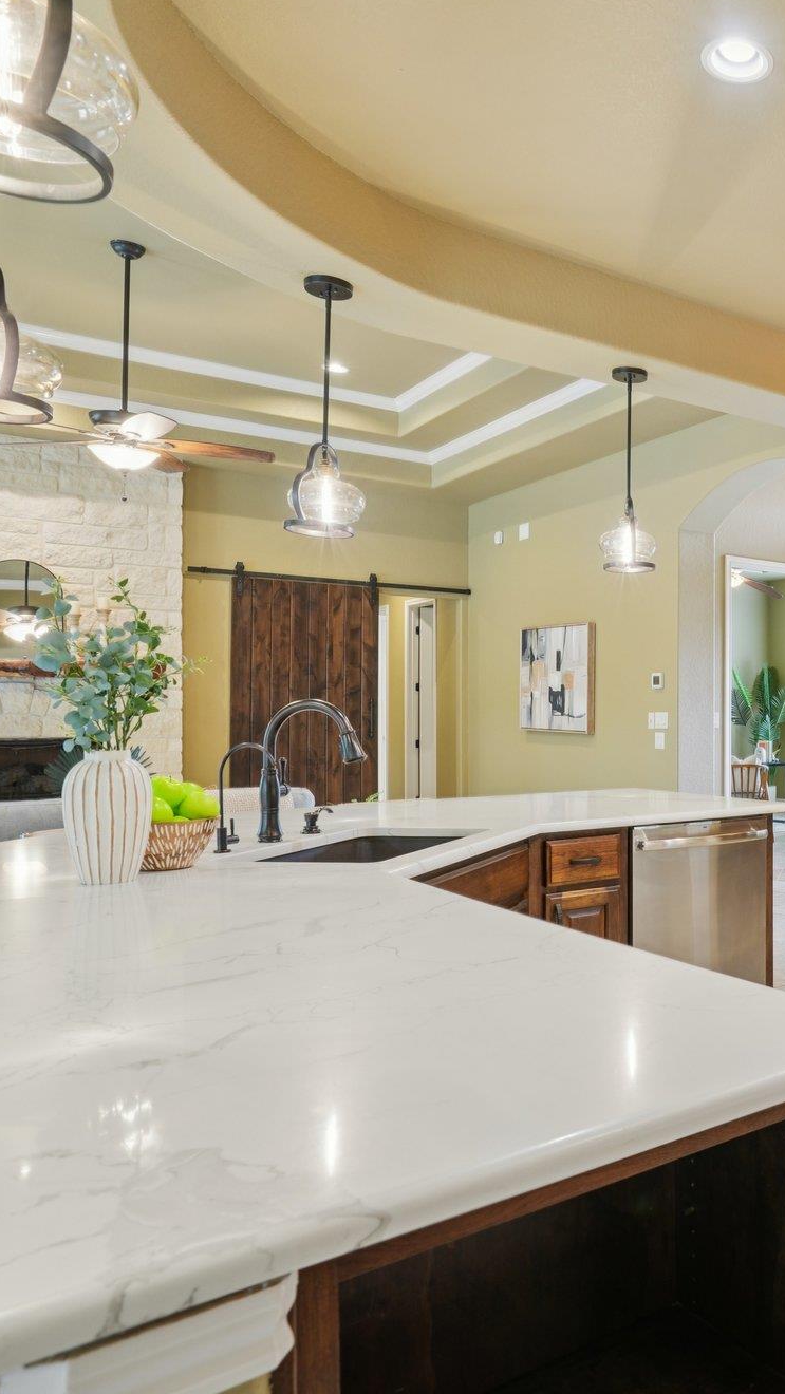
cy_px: 695
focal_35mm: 26
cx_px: 892
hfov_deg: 36.5
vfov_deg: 71.9
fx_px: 962
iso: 400
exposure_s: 1/4
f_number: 8
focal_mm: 16
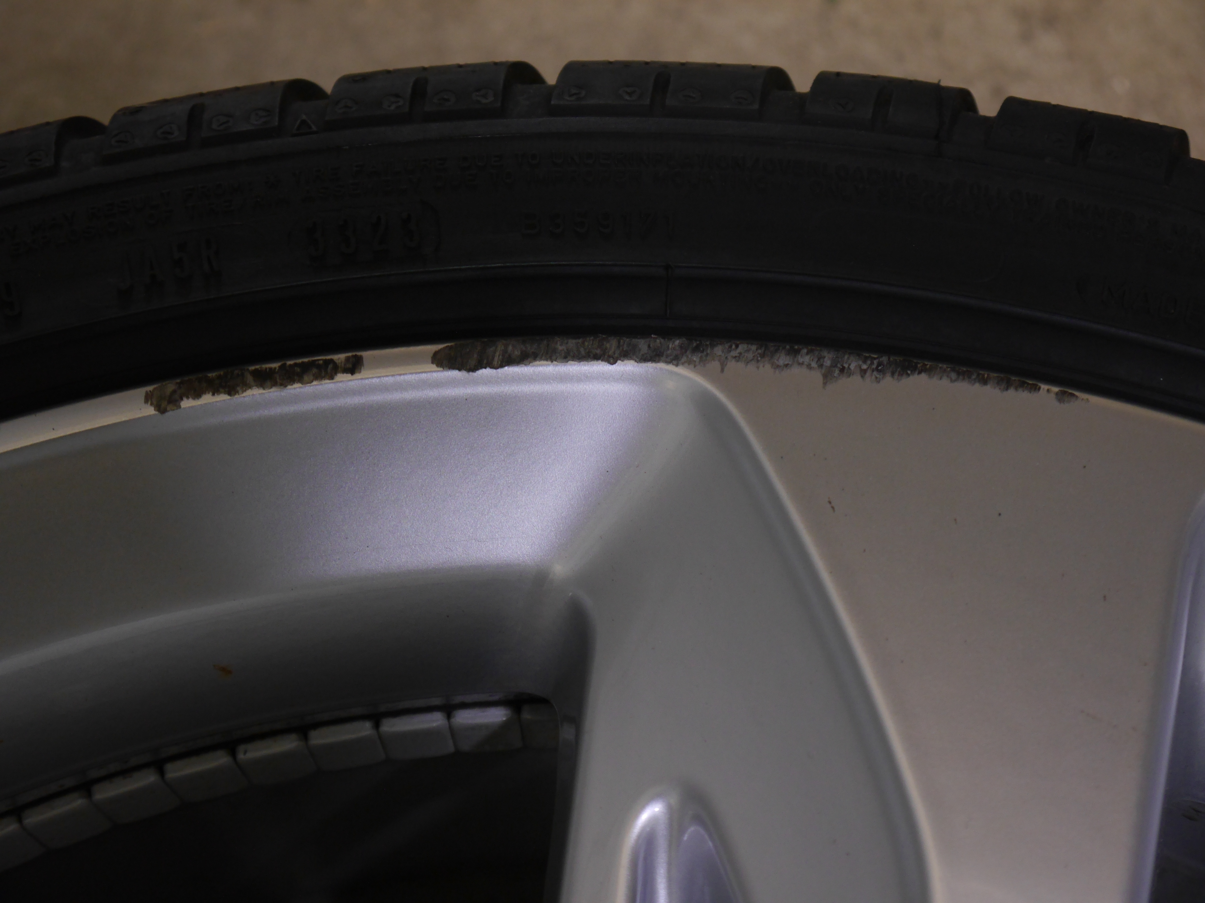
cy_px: 452
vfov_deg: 23.7
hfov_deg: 31.2
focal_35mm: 62
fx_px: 2158
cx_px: 602
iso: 800
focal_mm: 31
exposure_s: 1/40
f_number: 5.6
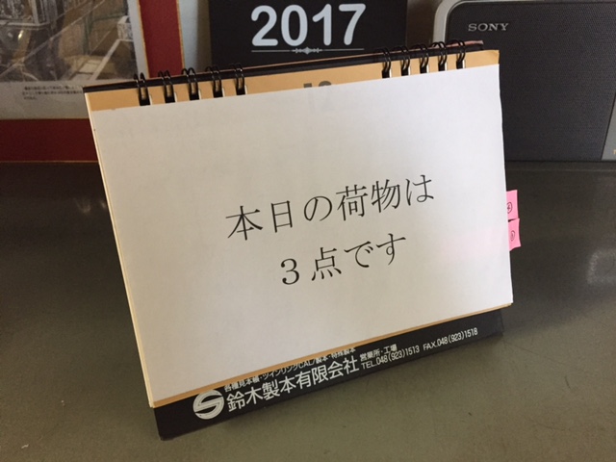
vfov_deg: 48.2
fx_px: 516
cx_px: 308
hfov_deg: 61.7
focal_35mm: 29
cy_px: 231
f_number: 2.2
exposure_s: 1/20
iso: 250
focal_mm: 4.15
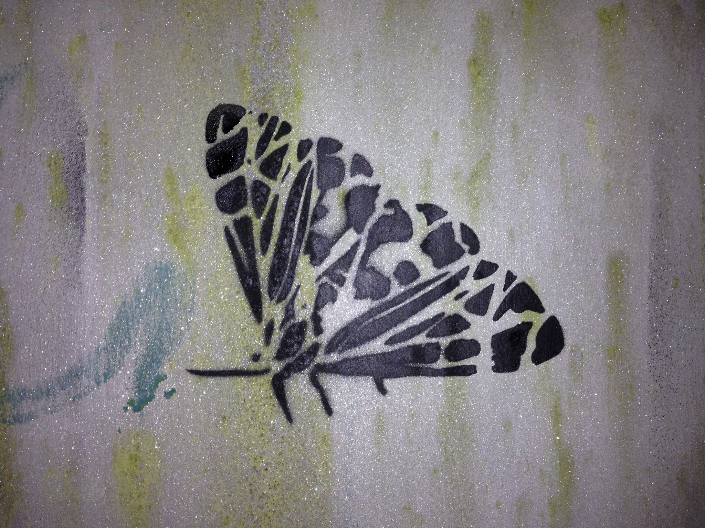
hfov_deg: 55.4
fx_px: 672
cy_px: 264
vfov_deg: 42.9
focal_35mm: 33
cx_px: 352
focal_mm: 4.12
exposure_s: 1/38
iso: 50
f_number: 2.4
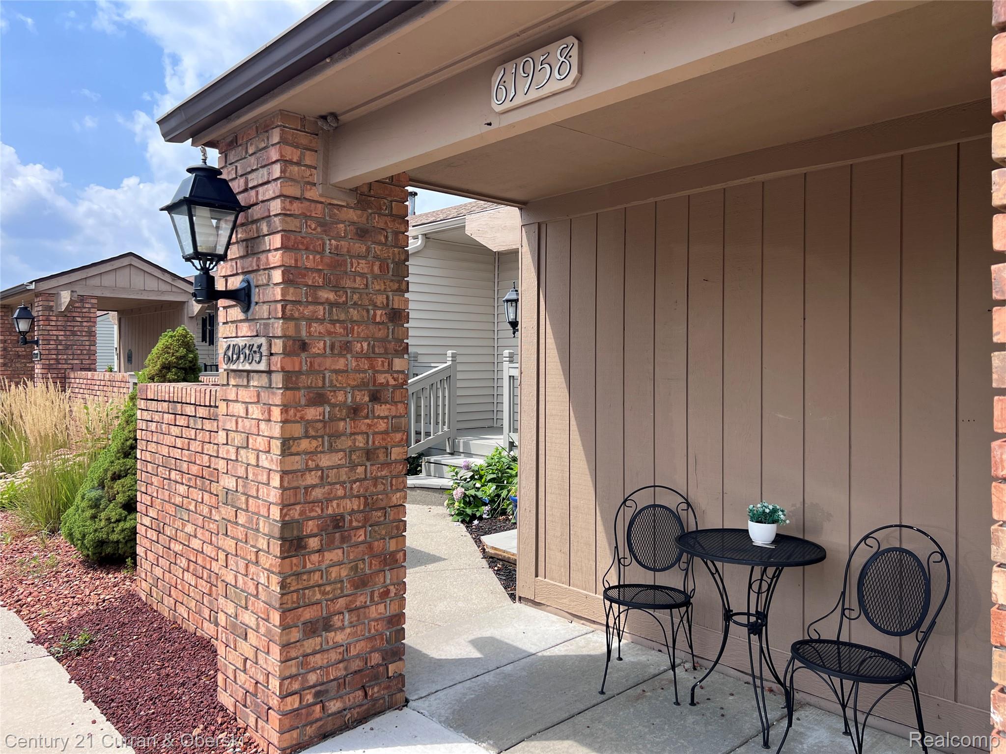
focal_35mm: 26
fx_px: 756
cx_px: 503
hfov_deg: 67.3
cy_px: 377
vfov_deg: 53.1
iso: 50
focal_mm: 5.7
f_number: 1.5
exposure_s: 1/2208
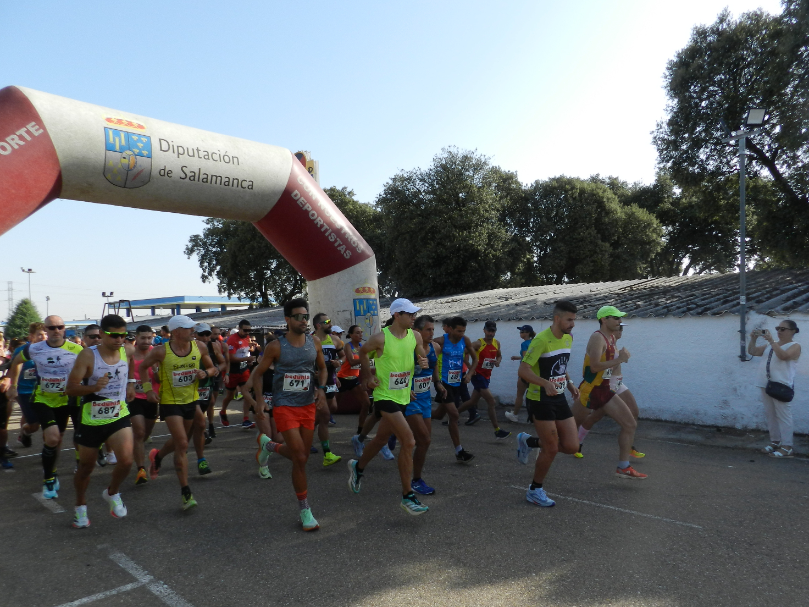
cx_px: 422
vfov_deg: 54.8
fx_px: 584
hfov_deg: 69.4
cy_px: 327
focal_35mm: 25
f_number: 3.4
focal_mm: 4
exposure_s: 1/1000
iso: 160
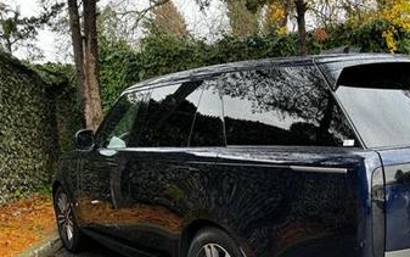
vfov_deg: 32.9
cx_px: 281
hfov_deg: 50.4
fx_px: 425
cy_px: 195
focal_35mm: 38
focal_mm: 6.76
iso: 64
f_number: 1.78
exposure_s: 1/121
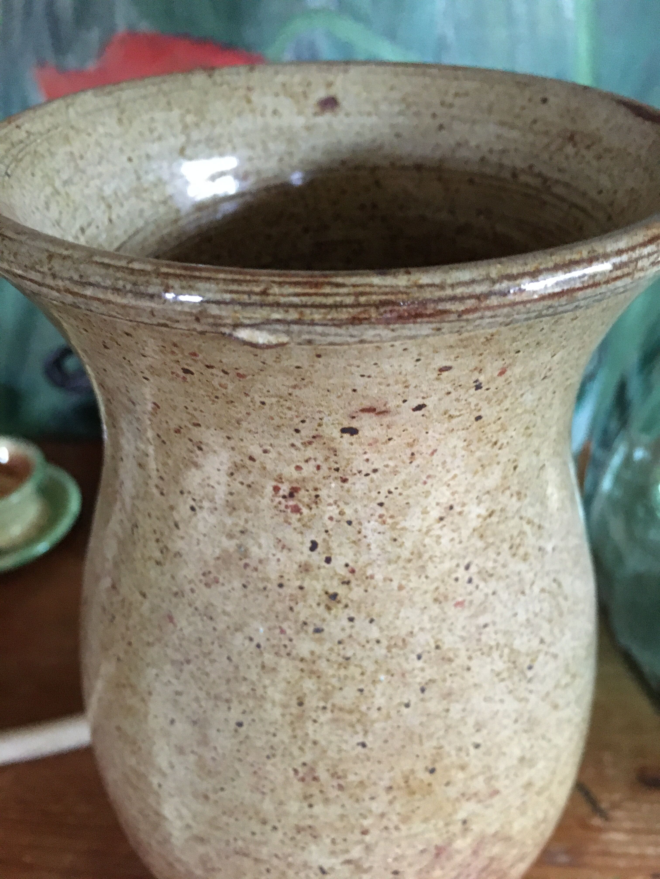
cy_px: 440
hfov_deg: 48.2
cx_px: 330
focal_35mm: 29
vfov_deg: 61.7
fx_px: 737
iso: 320
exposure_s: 1/17
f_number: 2.2
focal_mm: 4.15
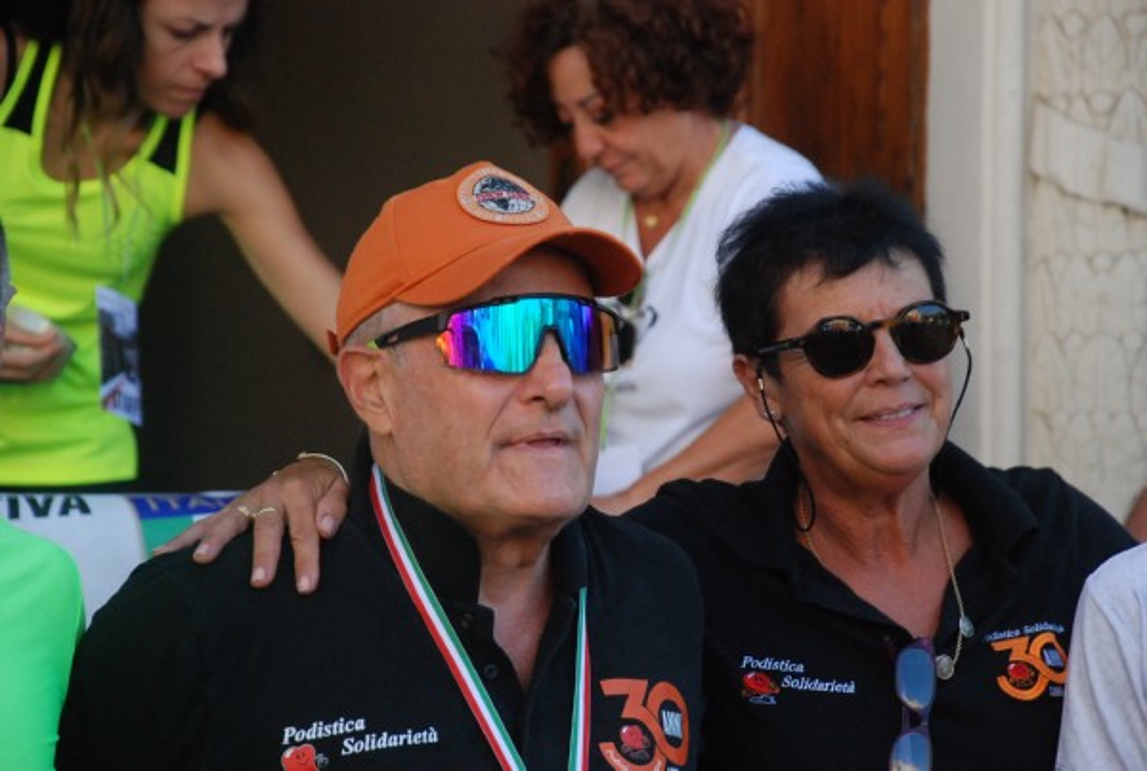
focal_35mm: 158
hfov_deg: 13.0
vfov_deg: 8.8
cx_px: 574
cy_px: 386
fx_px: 5029
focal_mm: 105
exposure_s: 1/500
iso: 1000
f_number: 5.6
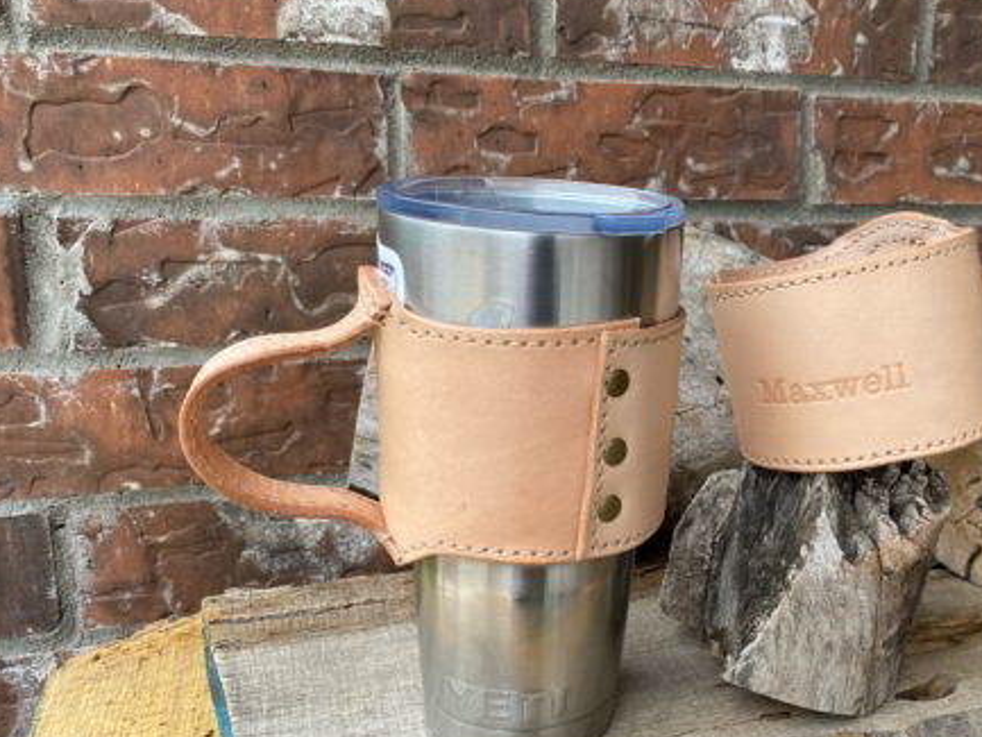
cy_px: 404
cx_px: 669
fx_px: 1022
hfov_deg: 50.3
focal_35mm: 36
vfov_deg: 39.6
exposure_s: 1/124
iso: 32
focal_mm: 4.25
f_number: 1.8
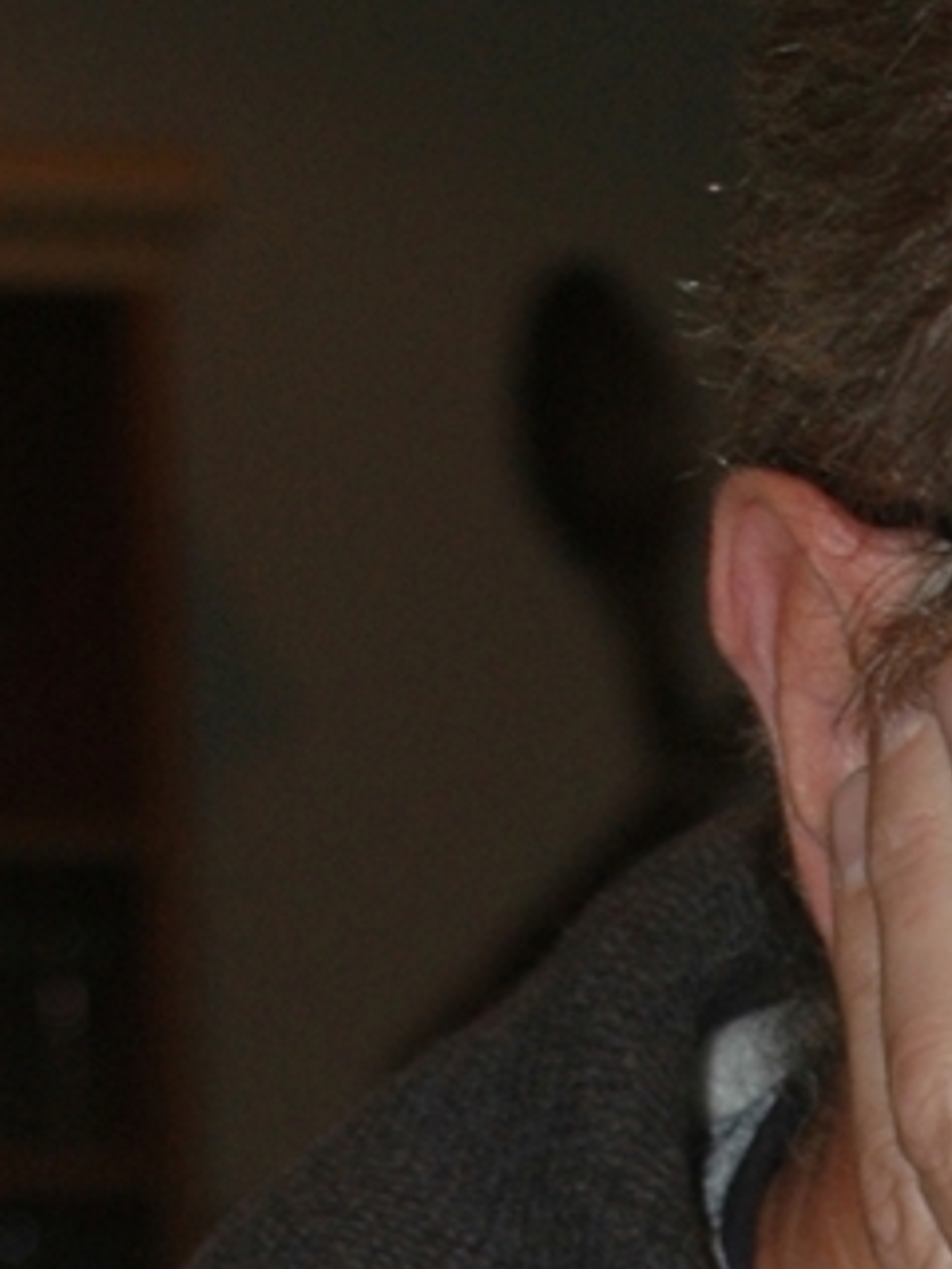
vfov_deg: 5.4
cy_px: 2022
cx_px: 1436
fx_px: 13201
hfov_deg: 4.1
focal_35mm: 360
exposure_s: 1/60
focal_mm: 50
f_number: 5.6
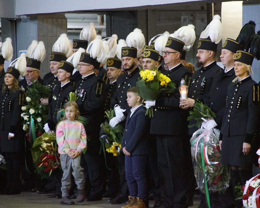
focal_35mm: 238
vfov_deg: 6.5
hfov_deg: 8.1
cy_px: 104
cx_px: 141
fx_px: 1832
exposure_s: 1/20
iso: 3200
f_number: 5.6
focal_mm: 140
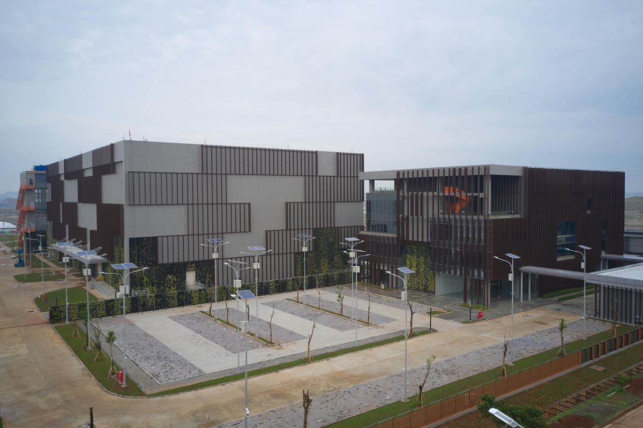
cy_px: 214
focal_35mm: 28
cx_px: 322
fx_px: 500
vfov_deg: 46.4
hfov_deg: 65.5
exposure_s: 1/120
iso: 100
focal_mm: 10.26
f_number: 4
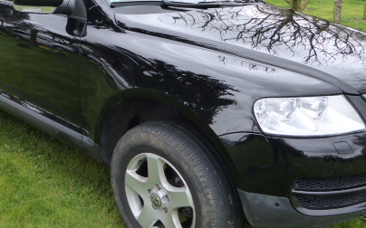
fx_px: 419
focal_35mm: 42
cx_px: 162
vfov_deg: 30.4
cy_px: 87
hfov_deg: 47.1
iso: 400
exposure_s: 1/100
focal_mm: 4.3
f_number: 3.3
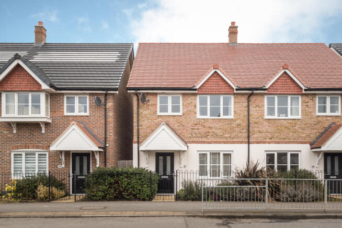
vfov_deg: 42.4
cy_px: 114
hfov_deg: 60.3
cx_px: 171
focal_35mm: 31
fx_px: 295
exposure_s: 1/100
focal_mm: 31
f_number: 8
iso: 200
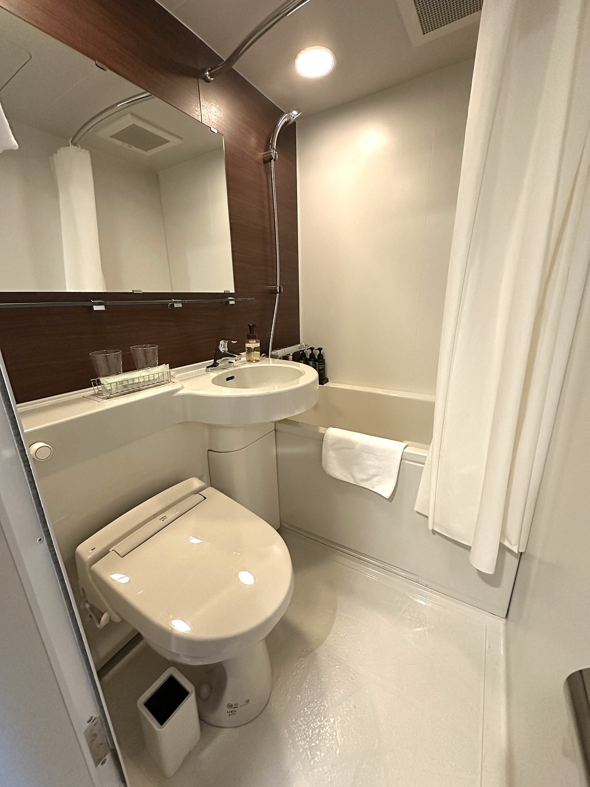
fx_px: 318
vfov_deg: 102.1
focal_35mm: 14
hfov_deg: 85.7
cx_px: 295
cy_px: 394
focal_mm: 2.22
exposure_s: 1/60
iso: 1000
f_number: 2.2
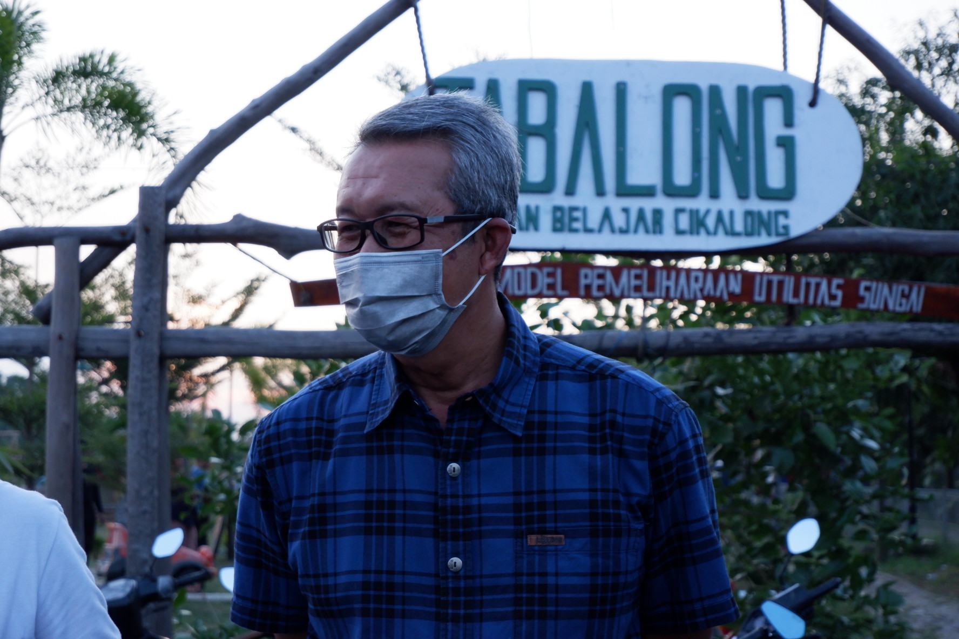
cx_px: 480
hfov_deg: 30.5
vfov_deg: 20.6
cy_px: 320
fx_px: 1758
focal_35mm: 66
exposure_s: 1/70
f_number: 5.6
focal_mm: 44.5
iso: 1250
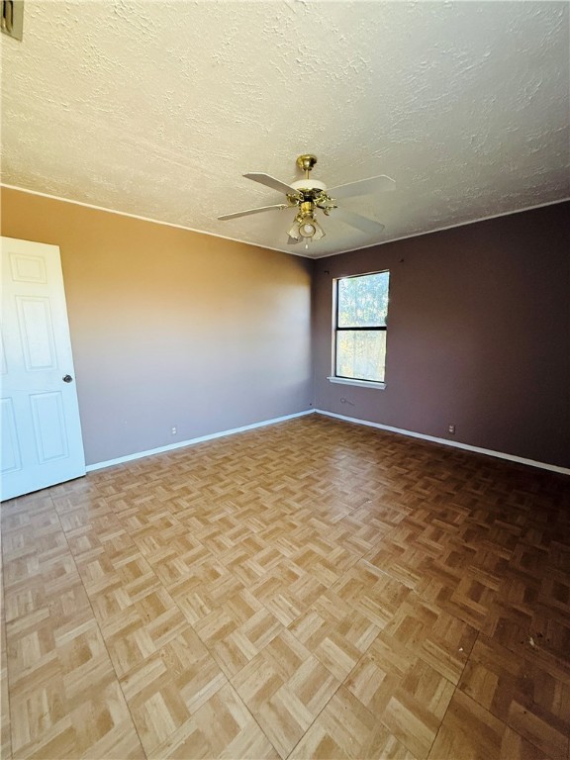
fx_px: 307
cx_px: 285
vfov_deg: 102.1
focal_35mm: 14
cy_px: 380
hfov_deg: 85.7
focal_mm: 2.22
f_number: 2.2
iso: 400
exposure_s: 1/60
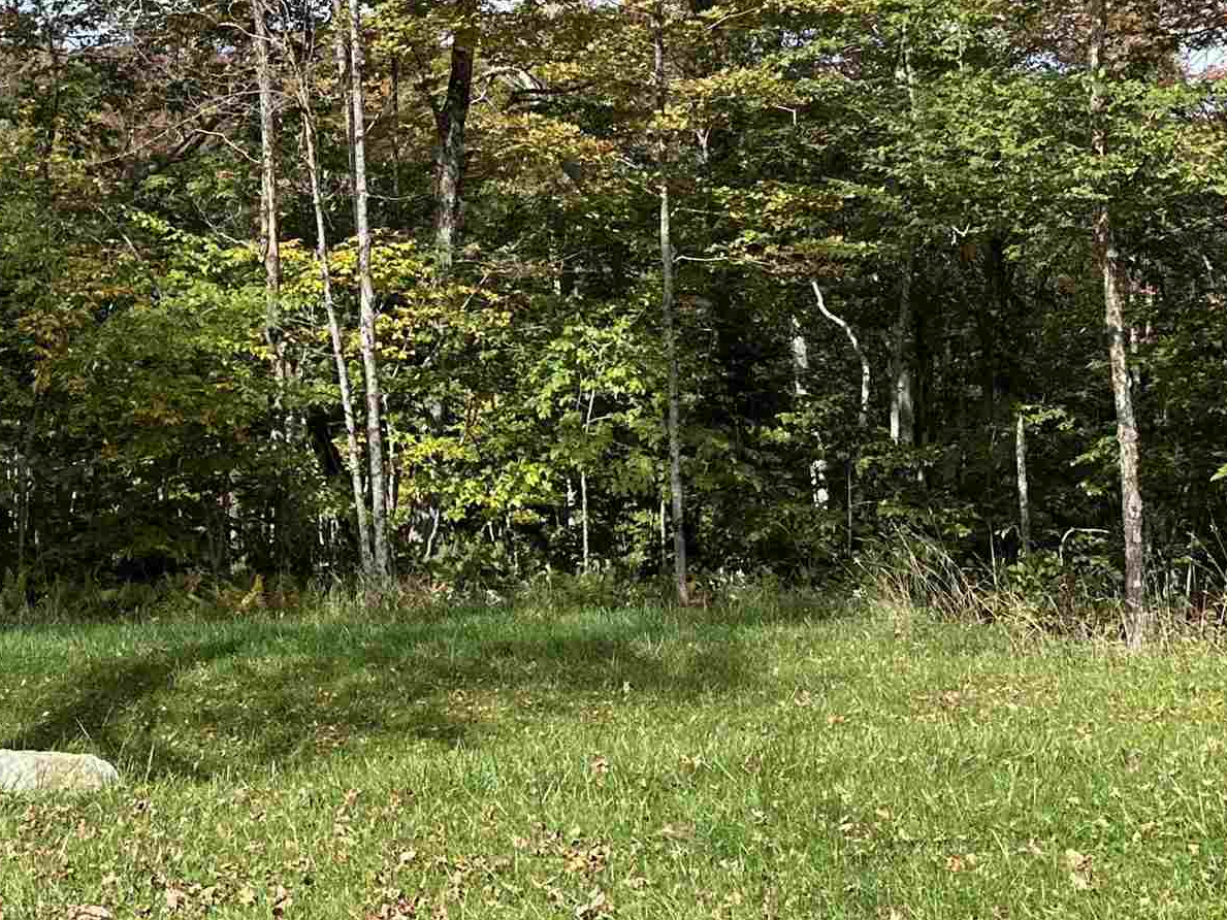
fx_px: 2198
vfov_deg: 23.1
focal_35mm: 62
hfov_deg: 30.6
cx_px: 299
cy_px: 96
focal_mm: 6.86
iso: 80
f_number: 1.78
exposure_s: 1/2353
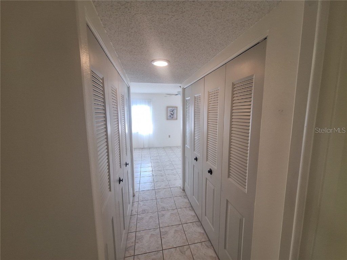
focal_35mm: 13
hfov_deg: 106.2
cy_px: 130
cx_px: 174
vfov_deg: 89.9
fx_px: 130
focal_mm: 1.74
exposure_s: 1/40
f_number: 2.2
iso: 100
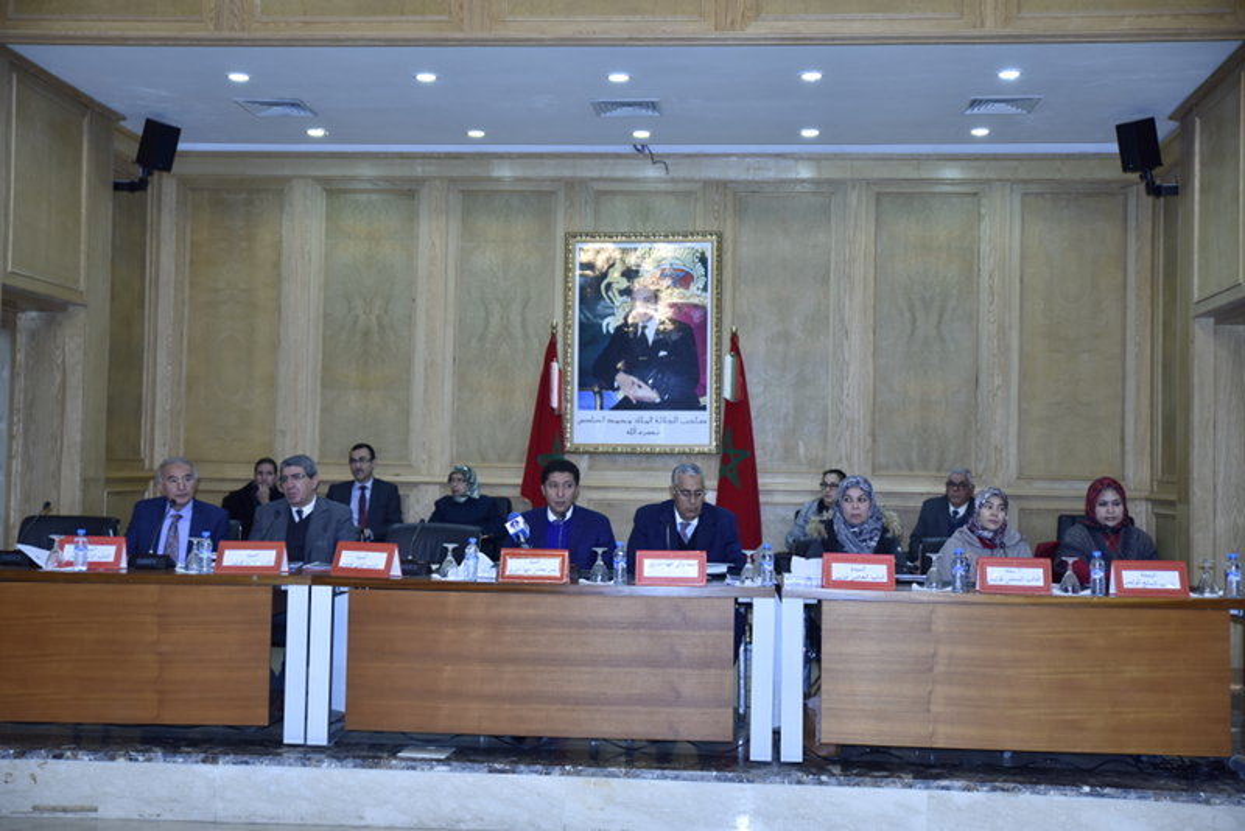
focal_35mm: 44
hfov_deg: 44.5
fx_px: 1522
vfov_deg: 30.5
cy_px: 416
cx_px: 622
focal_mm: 44
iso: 640
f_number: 2.8
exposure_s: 1/80
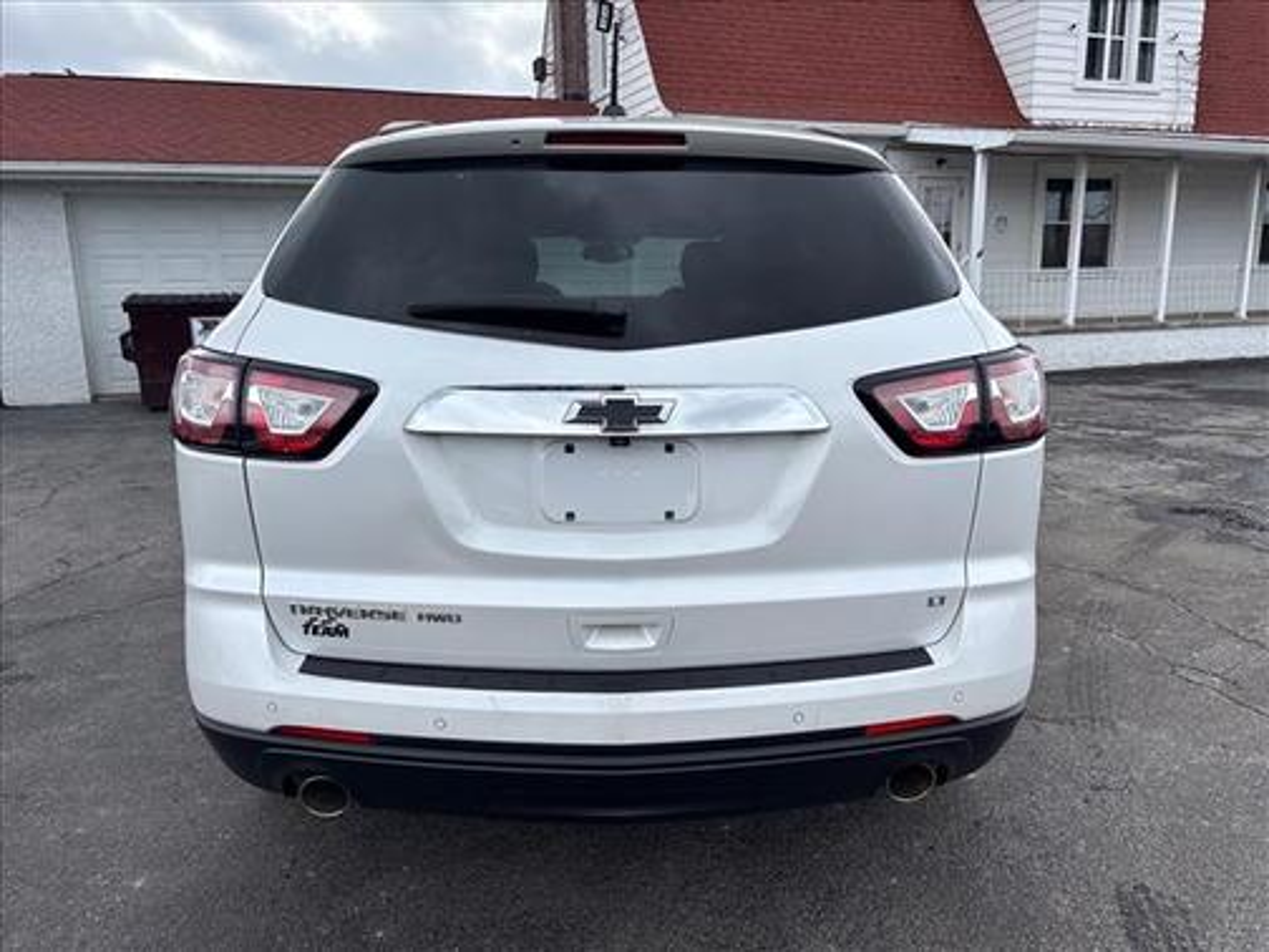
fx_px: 953
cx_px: 634
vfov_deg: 53.1
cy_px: 476
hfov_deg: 67.3
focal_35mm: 26
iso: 50
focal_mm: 5.96
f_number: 1.6
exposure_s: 1/1721
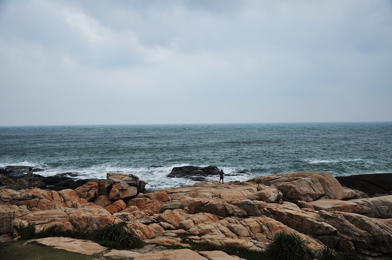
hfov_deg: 53.2
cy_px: 130
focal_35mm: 36
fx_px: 392
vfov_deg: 36.8
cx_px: 196
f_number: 4.5
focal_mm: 24
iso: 200
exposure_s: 1/80
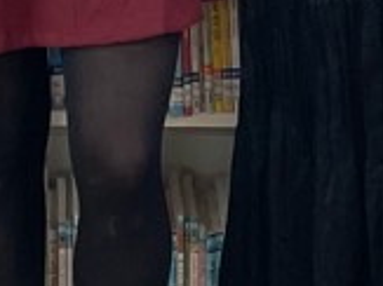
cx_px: 139
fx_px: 2255
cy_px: -384
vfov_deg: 6.9
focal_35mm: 204
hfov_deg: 9.7
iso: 100
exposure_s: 1/120
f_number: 1.6
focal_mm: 4.2
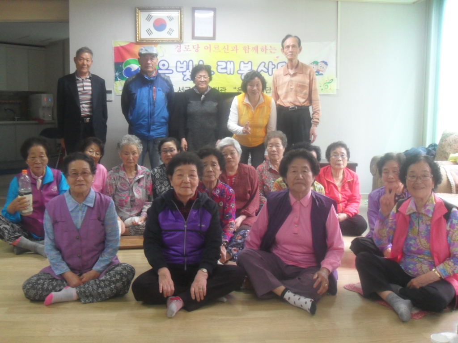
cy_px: 172
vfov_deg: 40.7
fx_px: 463
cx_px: 229
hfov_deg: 52.6
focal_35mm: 35
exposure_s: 1/20
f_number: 2.8
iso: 200
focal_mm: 6.2
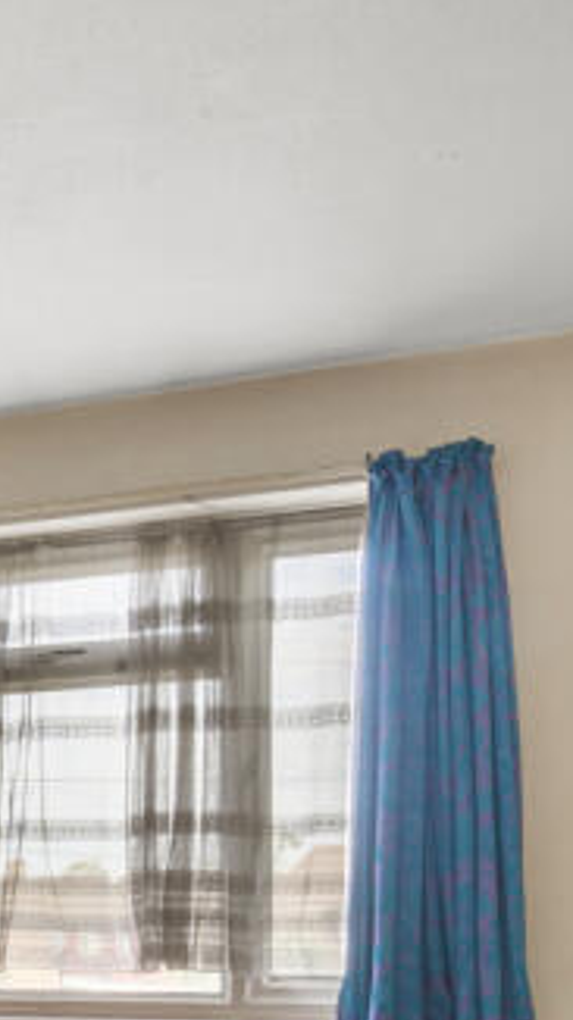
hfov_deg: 22.9
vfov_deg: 40.9
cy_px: 934
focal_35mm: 46
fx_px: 1244
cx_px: -188
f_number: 16
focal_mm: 14
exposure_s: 1/1.67
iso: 200
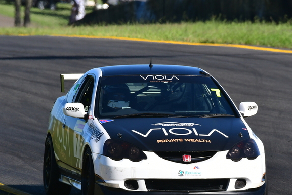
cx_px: 175
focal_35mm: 1039
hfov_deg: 2.0
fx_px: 8429
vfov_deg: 1.3
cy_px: 121
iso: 500
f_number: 11
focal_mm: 500
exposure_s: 1/640
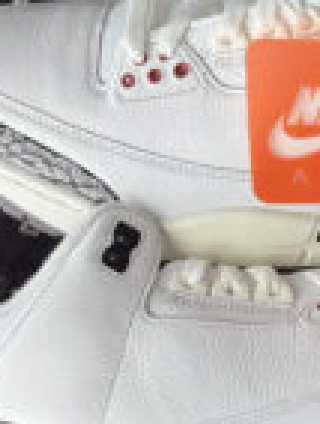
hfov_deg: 10.2
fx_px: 1794
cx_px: 239
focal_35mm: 146
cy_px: 212
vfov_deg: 13.5
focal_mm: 5.96
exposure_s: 1/310
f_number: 1.6
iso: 32
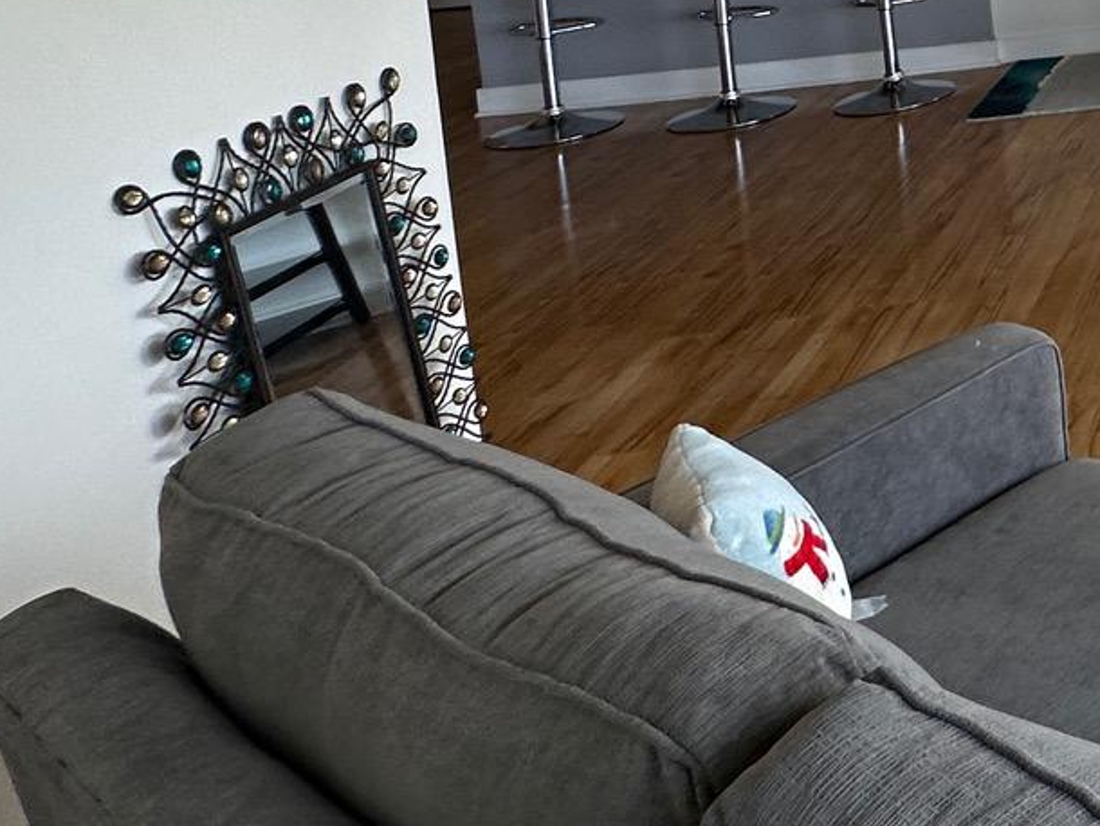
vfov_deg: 26.5
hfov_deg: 27.6
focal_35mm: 47
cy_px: -227
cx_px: 1650
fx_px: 1494
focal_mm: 2.22
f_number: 2.2
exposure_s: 1/99
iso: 50
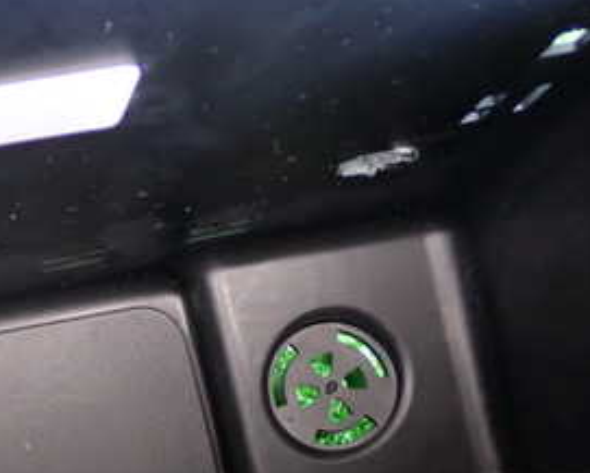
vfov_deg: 16.0
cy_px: 432
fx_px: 1659
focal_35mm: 95
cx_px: -52
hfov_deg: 19.4
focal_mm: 7.84
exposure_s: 1/13
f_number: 2.9
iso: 800
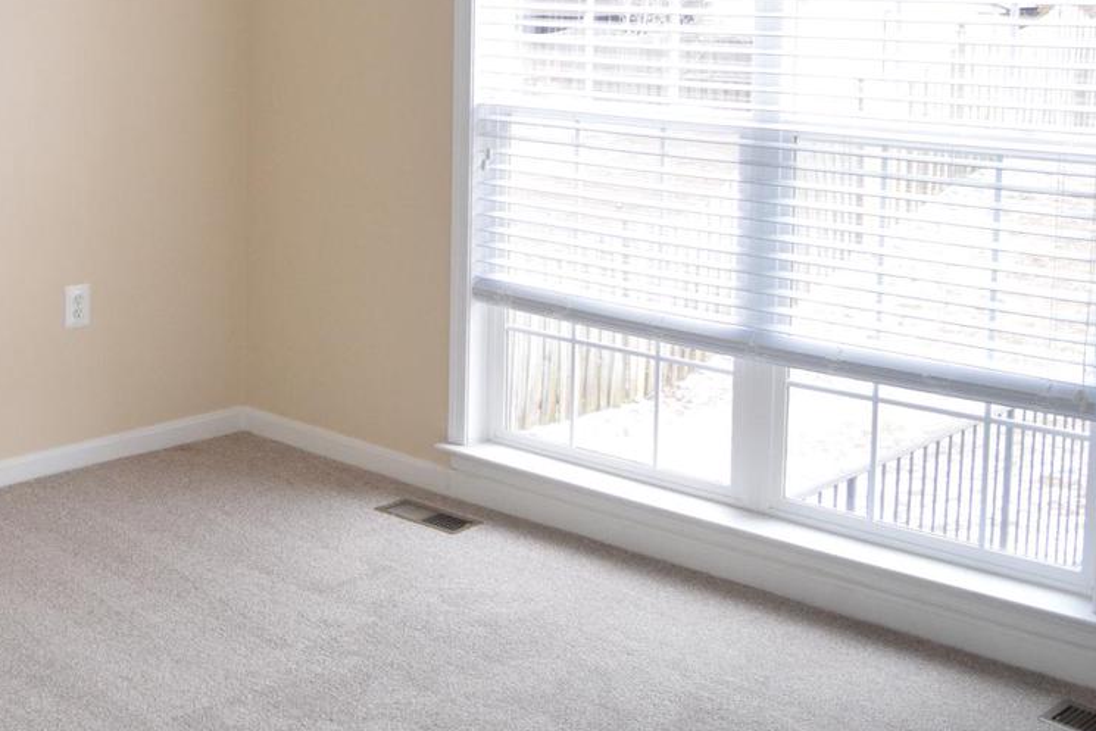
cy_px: 154
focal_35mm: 58
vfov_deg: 23.1
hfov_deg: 33.1
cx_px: 154
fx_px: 1766
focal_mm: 20
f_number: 4
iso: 1600
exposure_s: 1/200
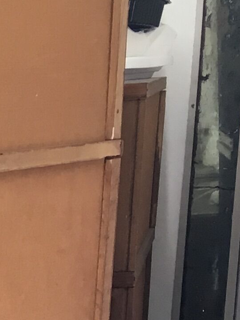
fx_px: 1498
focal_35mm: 162
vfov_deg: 11.0
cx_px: -401
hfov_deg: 8.2
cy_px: 664
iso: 32
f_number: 2.2
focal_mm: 4.15
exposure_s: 1/33
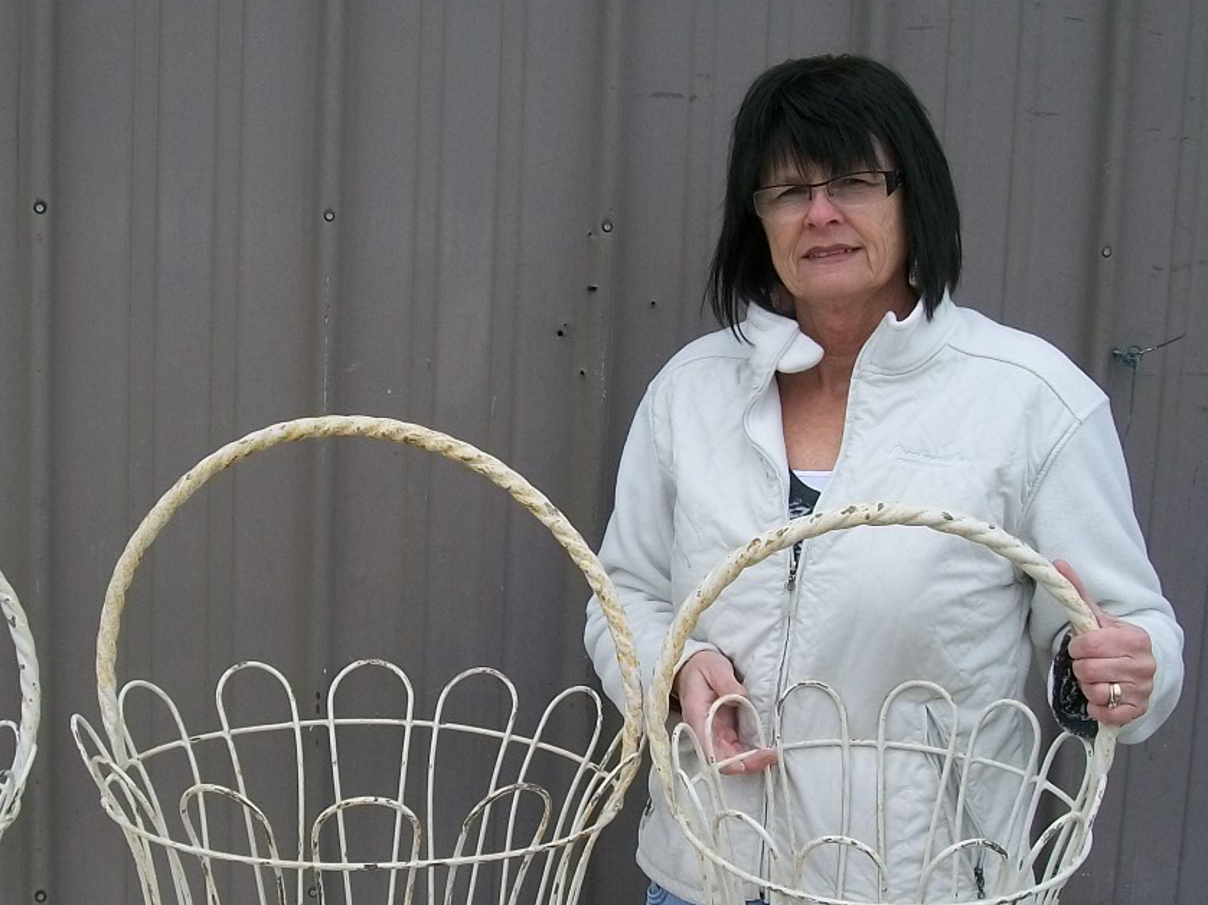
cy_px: 631
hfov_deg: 34.7
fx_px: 1919
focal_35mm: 55
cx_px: 414
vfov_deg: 26.3
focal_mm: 6
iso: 80
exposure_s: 1/800
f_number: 2.7
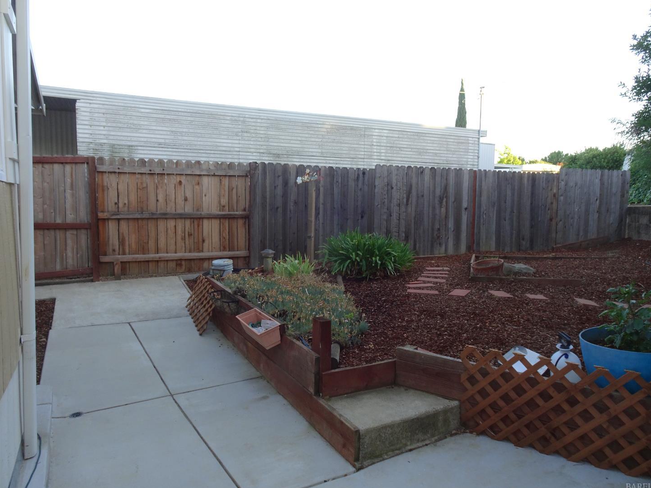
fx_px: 470
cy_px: 249
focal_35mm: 25
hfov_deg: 69.4
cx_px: 324
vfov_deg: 54.9
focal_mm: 4.1
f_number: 3.5
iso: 80
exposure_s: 1/80
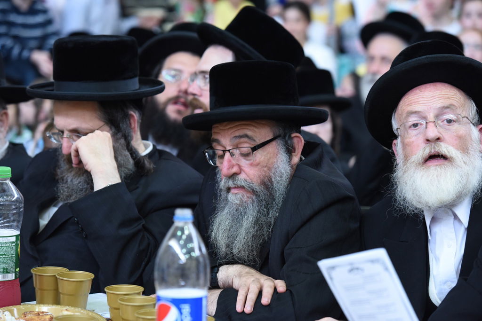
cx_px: 241
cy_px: 160
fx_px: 1741
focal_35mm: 130
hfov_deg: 15.8
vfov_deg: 10.6
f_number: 4
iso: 1600
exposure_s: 1/100
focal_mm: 130
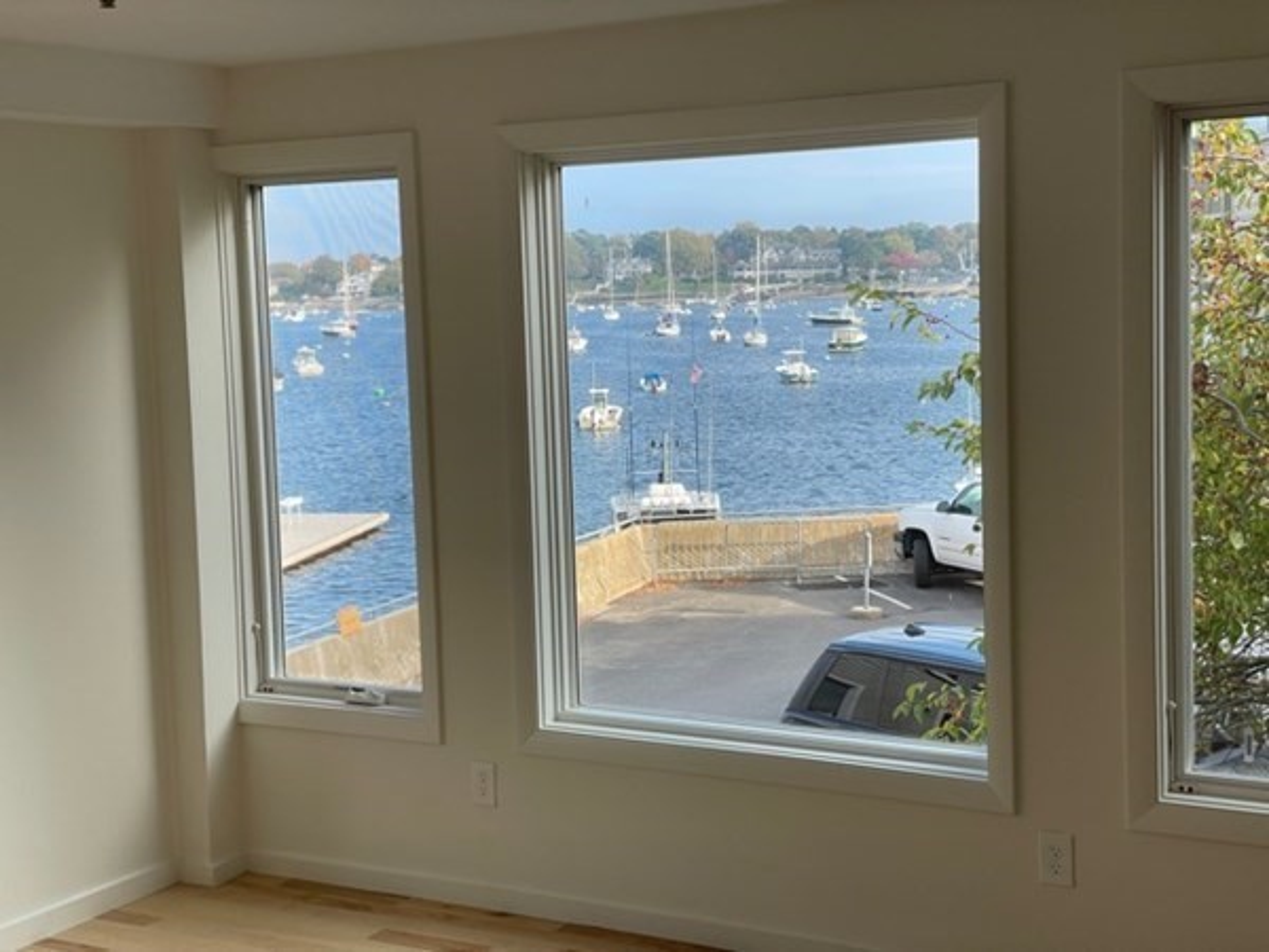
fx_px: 1906
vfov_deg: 28.0
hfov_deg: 36.8
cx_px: 634
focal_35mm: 52
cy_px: 476
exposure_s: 1/221
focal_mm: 6
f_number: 2
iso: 25
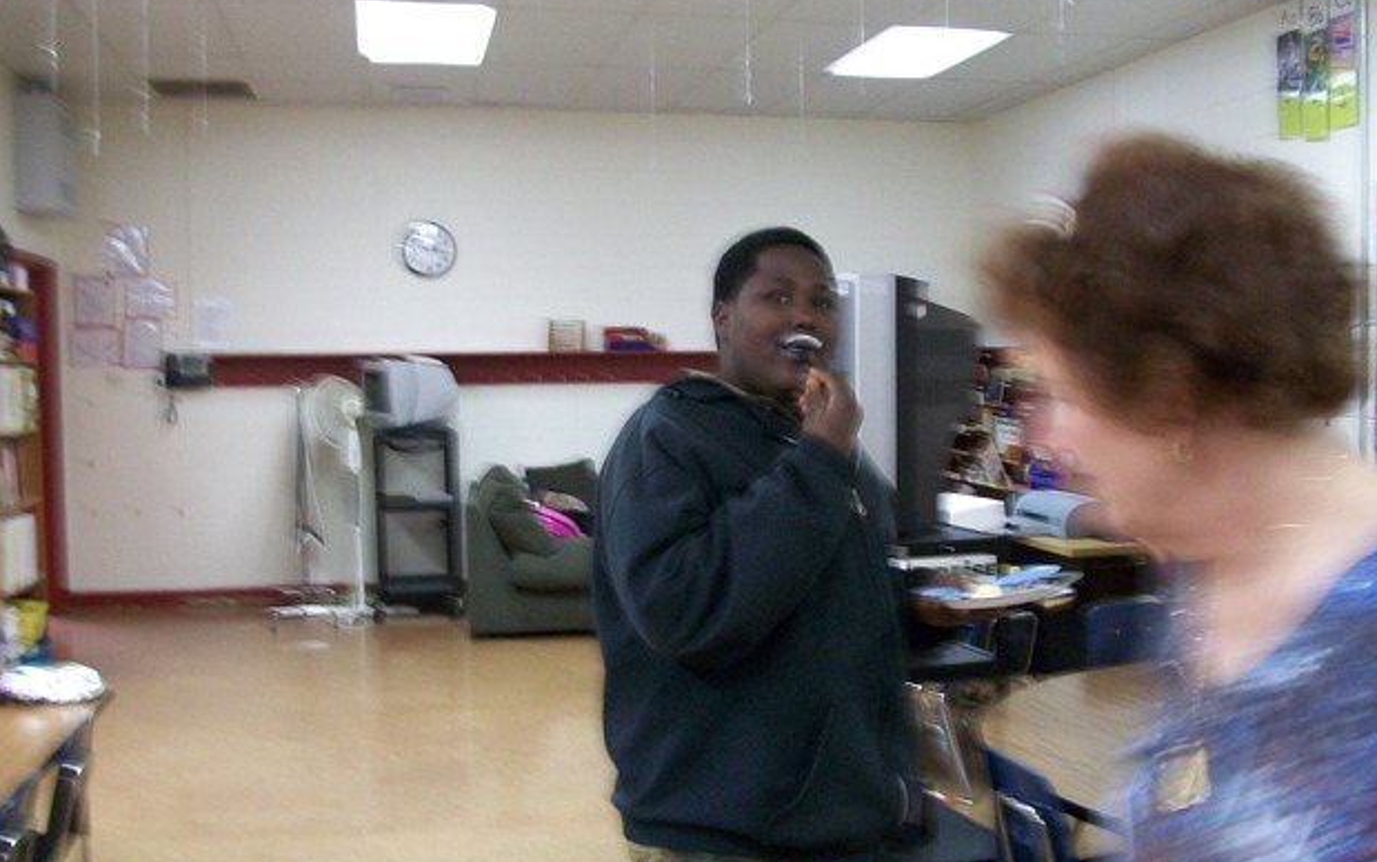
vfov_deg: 36.3
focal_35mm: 35
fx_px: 1314
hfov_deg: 55.3
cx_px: 706
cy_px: 464
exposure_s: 1/8
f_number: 2.9
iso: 160
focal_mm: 5.7
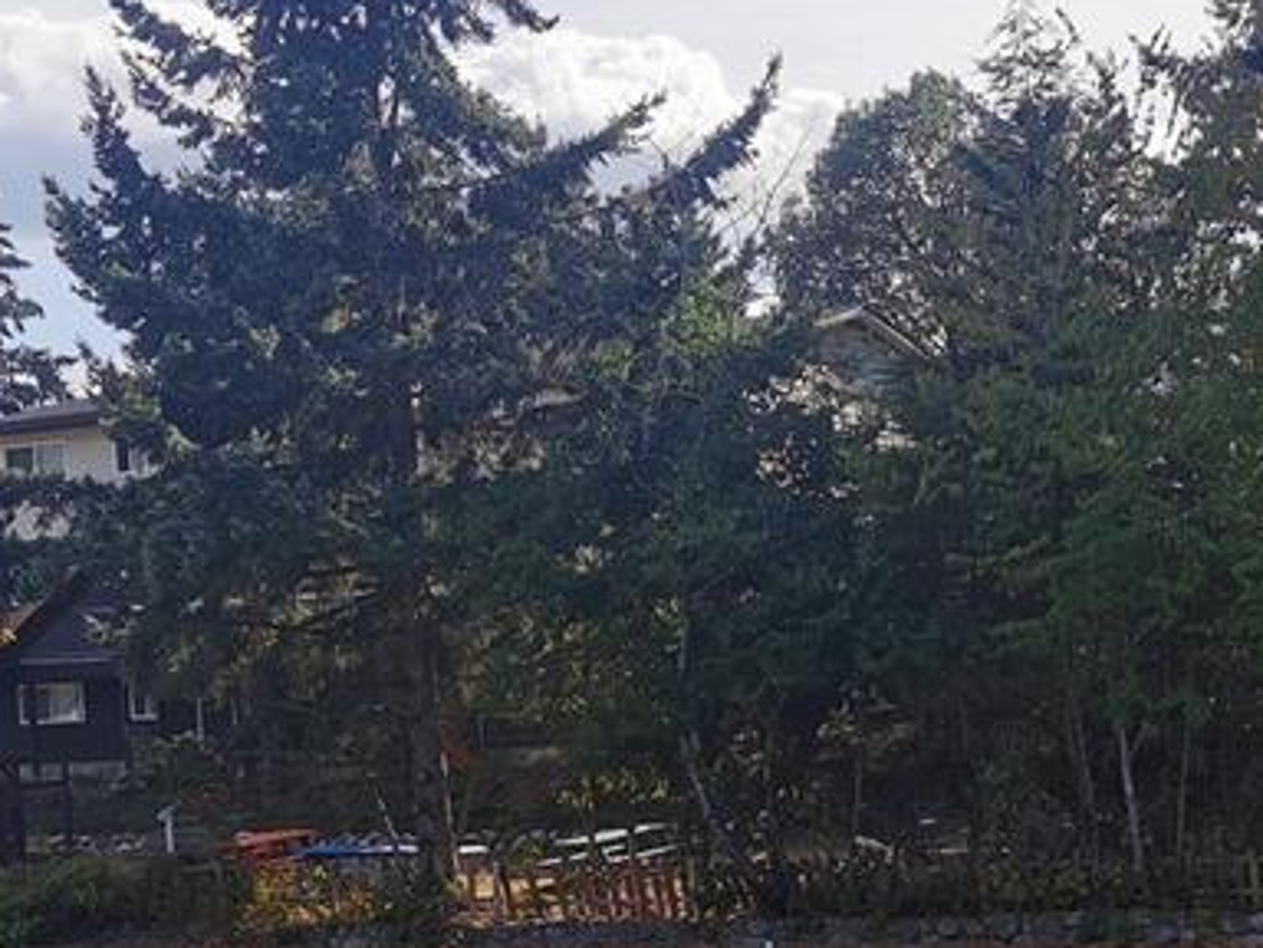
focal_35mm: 72
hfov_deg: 27.0
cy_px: 803
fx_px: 2627
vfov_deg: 20.1
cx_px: 704
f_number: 1.6
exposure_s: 1/3205
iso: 50
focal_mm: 5.56
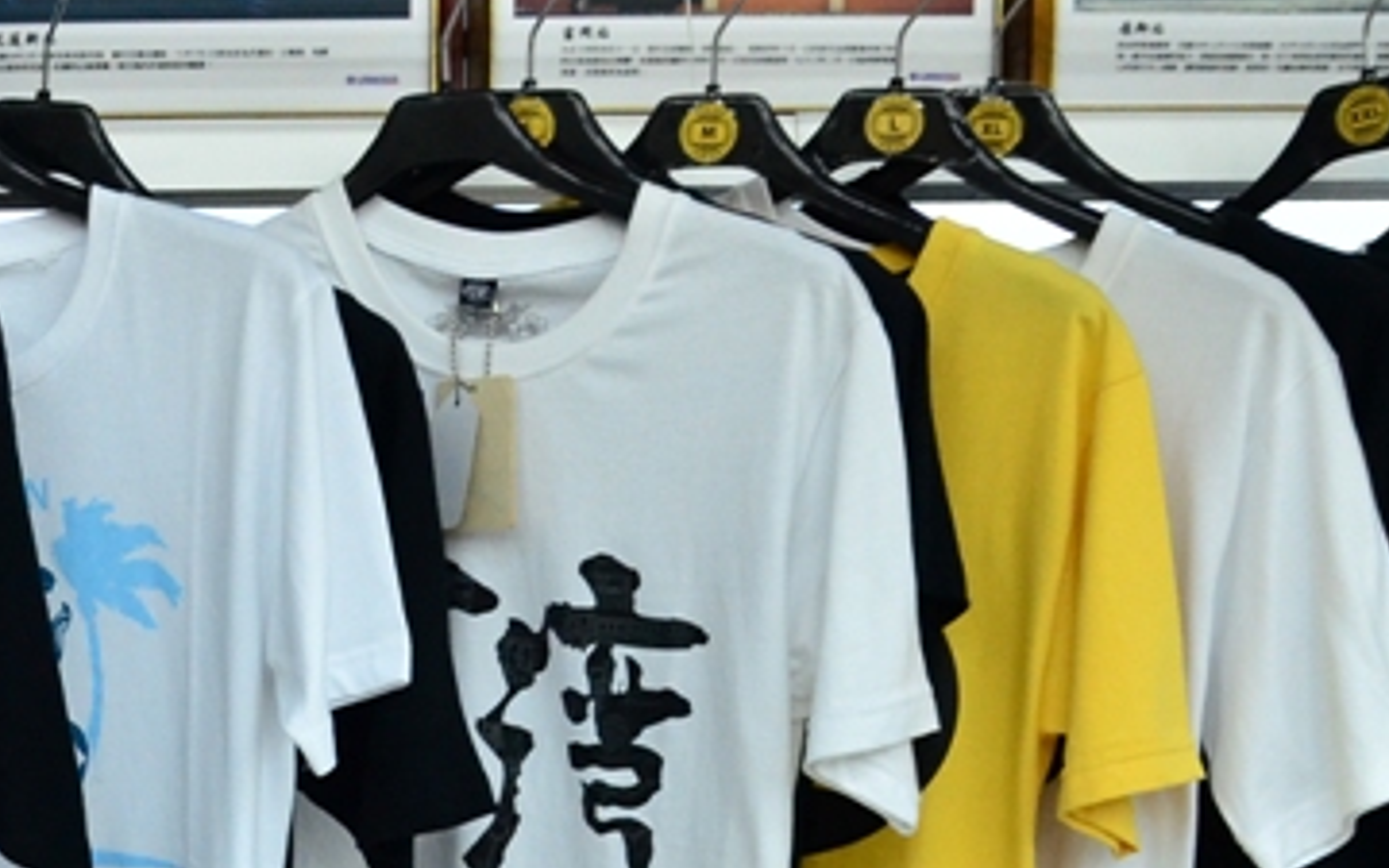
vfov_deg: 15.8
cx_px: -264
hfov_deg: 23.9
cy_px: 1086
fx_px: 2991
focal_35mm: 79
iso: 1600
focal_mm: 18
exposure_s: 1/200
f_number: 4
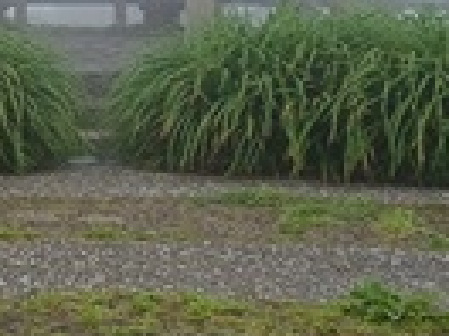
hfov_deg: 17.1
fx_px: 1479
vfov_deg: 12.9
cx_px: 88
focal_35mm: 114
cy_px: 78
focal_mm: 4.6
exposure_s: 1/186
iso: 32
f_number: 1.8
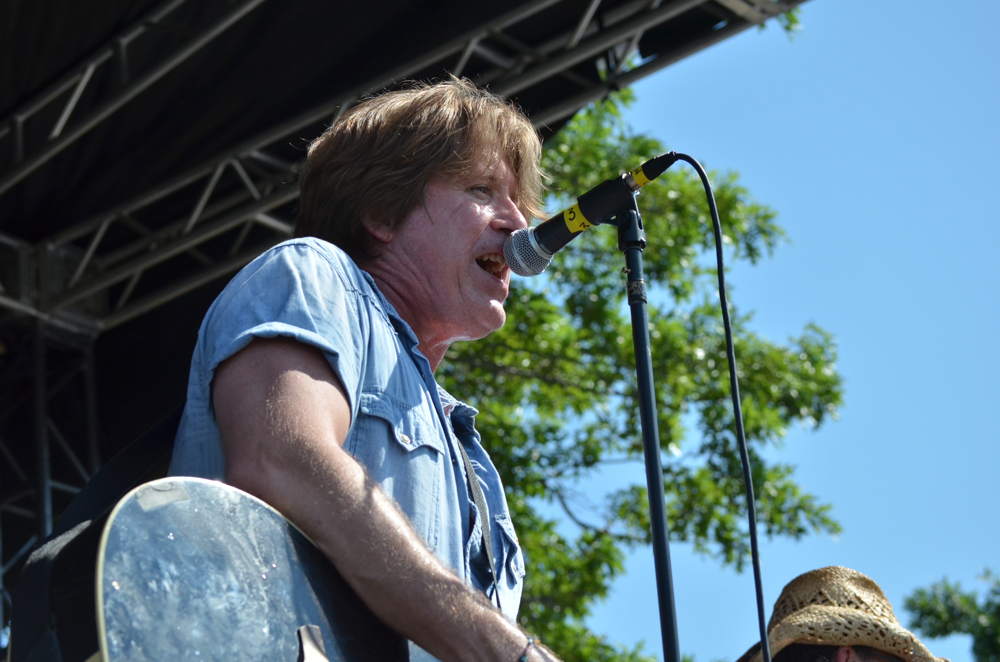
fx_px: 2744
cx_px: 500
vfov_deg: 13.8
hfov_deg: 20.7
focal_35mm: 99
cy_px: 331
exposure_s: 1/1600
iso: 400
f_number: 6.3
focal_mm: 66
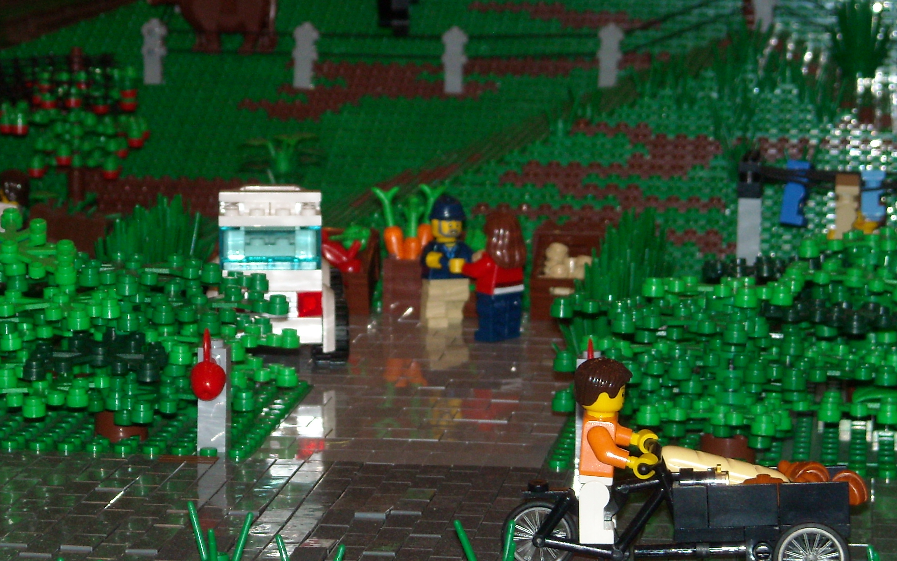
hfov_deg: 14.0
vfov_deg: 8.8
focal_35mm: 149
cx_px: 358
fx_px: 3643
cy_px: 206
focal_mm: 17.1
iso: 200
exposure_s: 1/60
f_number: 4.7
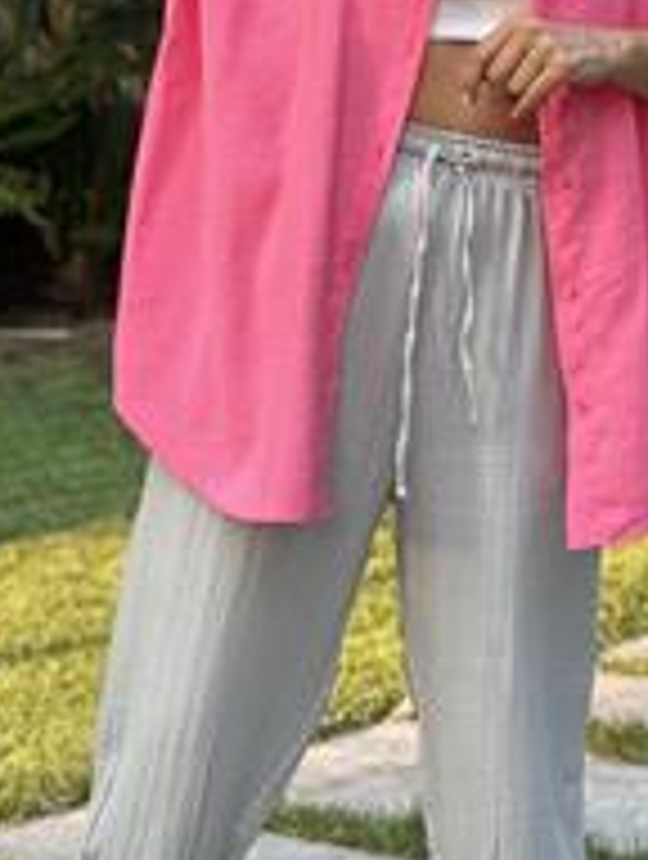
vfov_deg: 15.5
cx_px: 360
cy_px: 320
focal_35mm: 127
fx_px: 3159
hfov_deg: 11.7
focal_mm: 6.86
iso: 80
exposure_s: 1/271
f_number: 1.78
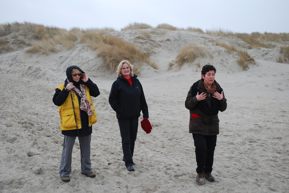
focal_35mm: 45
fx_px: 362
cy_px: 96
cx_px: 144
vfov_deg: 30.0
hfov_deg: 43.5
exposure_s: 1/500
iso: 220
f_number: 4.8
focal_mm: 30
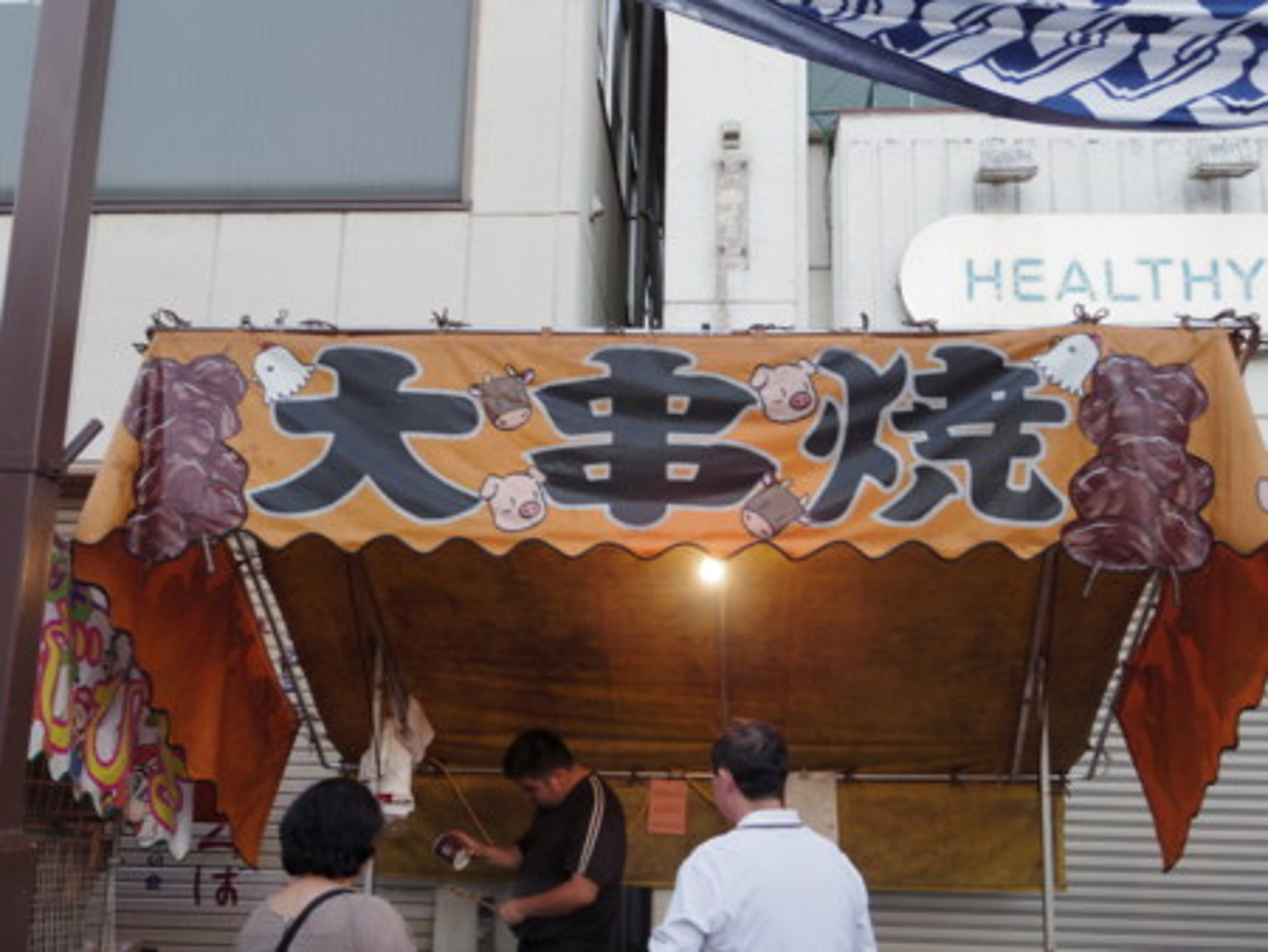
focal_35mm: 35
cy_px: 476
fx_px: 1283
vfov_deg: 40.7
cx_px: 634
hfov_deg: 52.6
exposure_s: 1/50
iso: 250
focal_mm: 7.6
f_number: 3.2
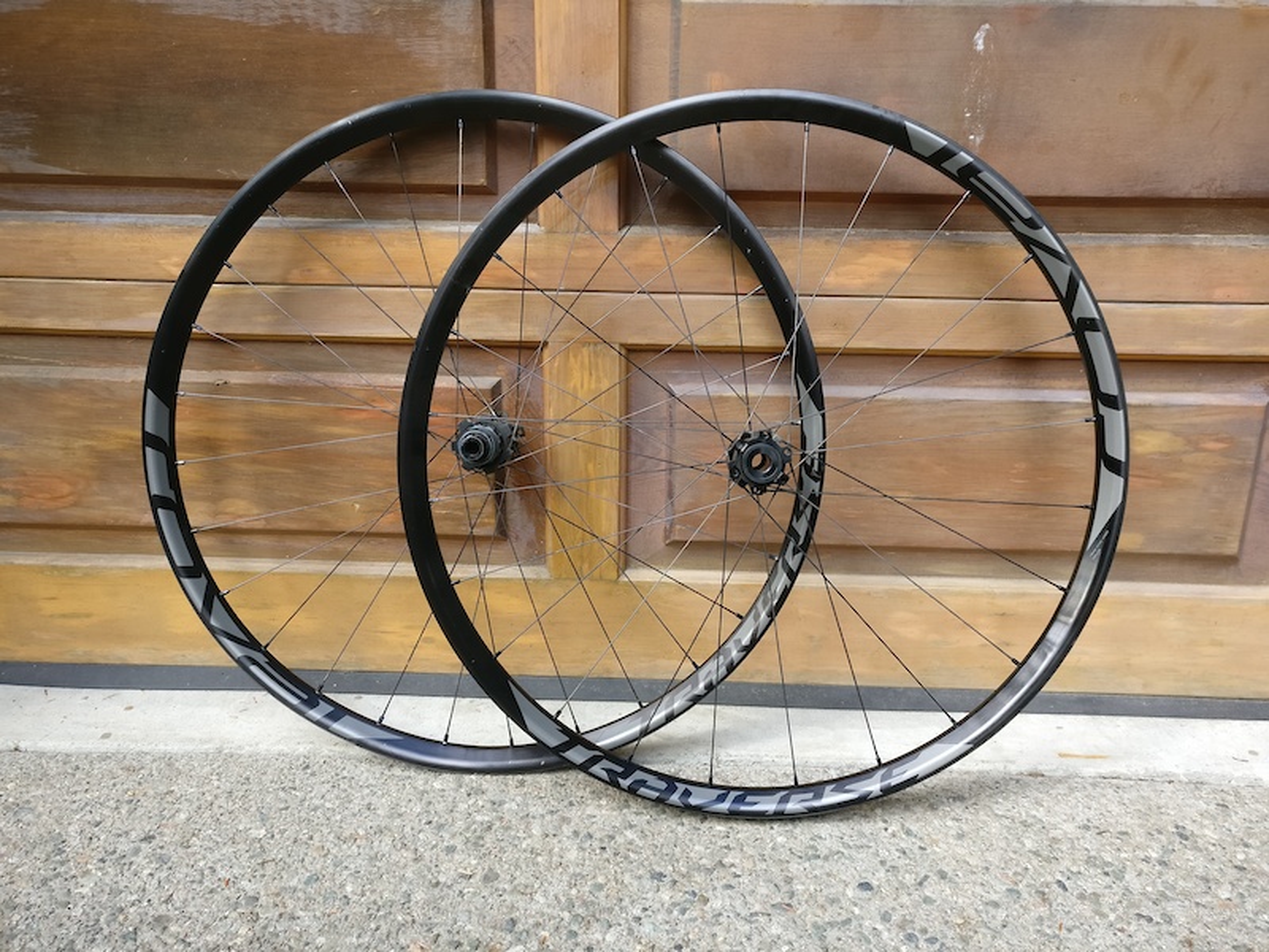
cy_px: 476
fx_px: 1026
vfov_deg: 49.7
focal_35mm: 28
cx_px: 634
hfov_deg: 63.4
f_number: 2
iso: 125
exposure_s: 1/50
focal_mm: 4.26
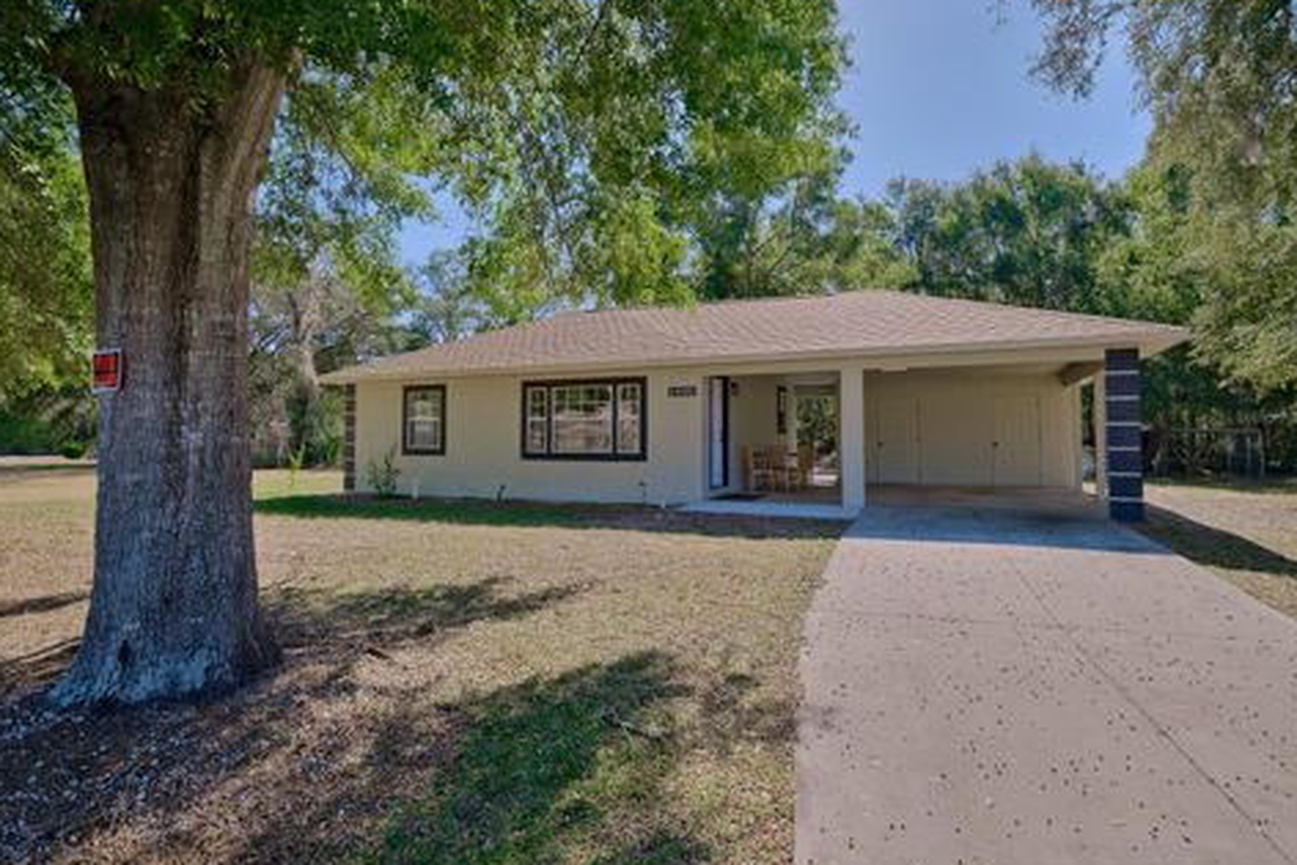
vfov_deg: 67.4
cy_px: 416
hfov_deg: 90.0
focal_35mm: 18
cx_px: 627
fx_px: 649
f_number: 4
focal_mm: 11.2
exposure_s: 1/2000
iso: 640
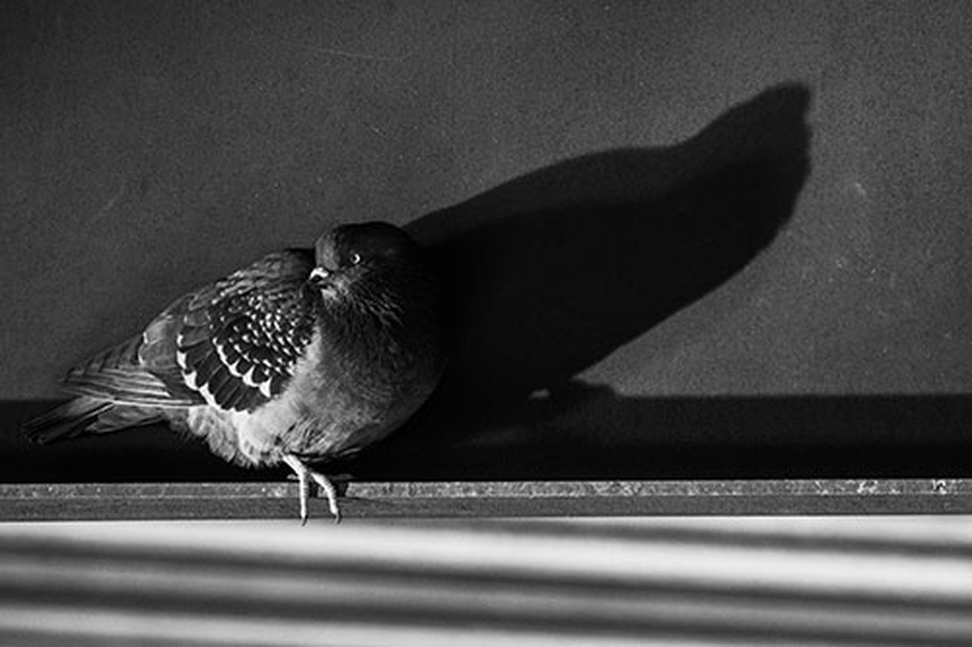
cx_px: 486
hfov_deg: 2.1
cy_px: 324
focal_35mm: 1000
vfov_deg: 1.4
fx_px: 26990
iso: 5600
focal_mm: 1000
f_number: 12
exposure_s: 1/1000
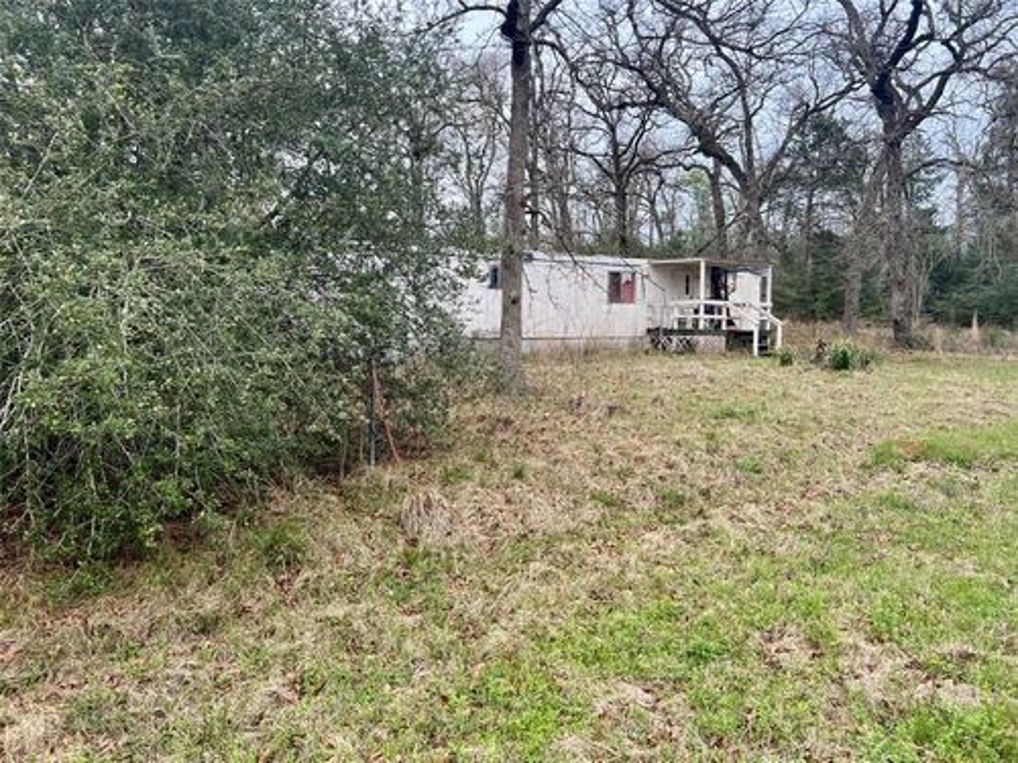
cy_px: 382
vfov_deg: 53.1
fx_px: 765
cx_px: 509
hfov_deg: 67.3
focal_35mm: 26
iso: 32
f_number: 1.5
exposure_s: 1/121
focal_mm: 5.7
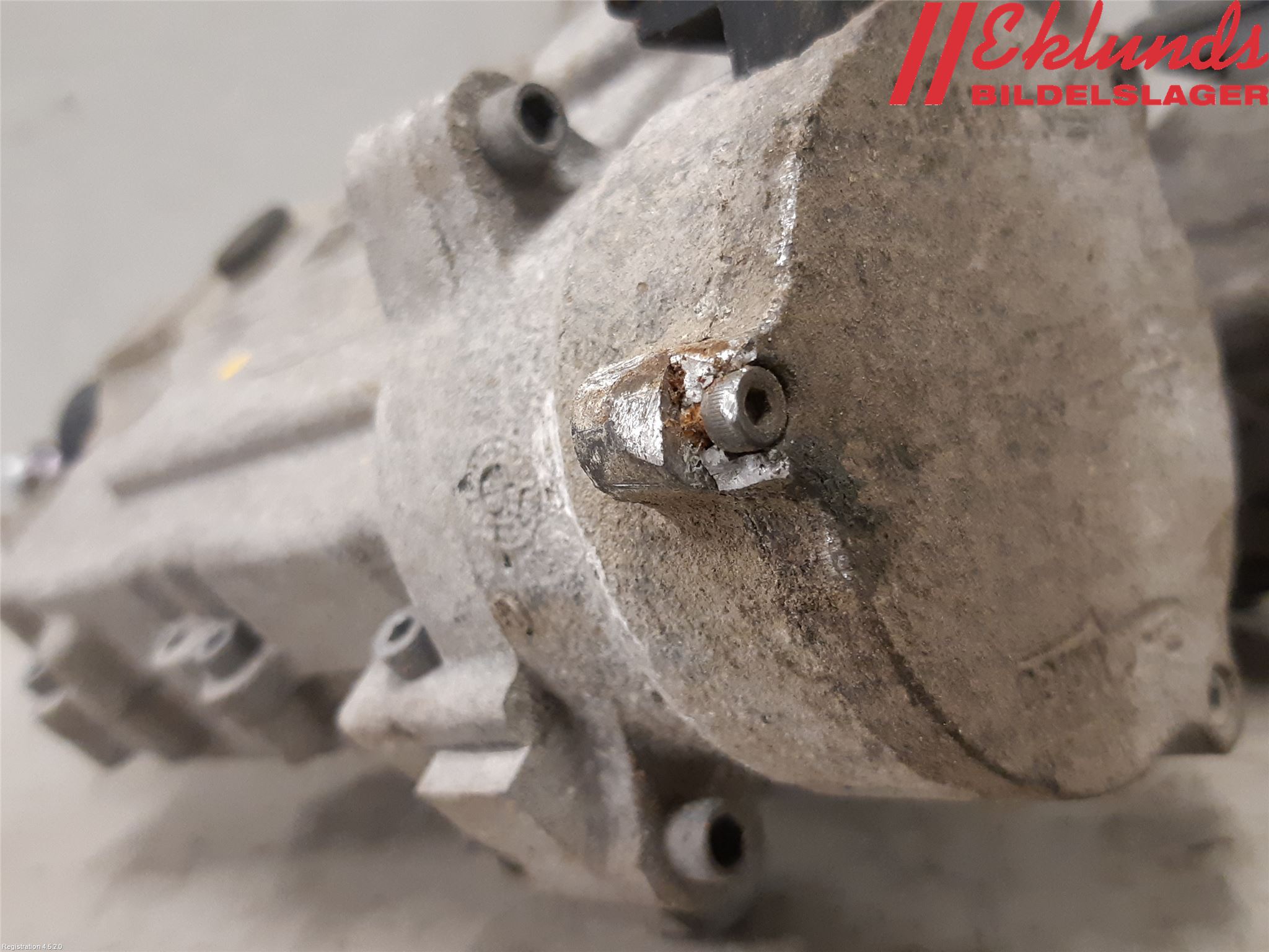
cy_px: 476
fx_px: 953
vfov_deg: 53.1
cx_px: 634
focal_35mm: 26
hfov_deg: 67.3
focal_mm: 3.93
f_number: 1.7
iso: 250
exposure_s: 1/50
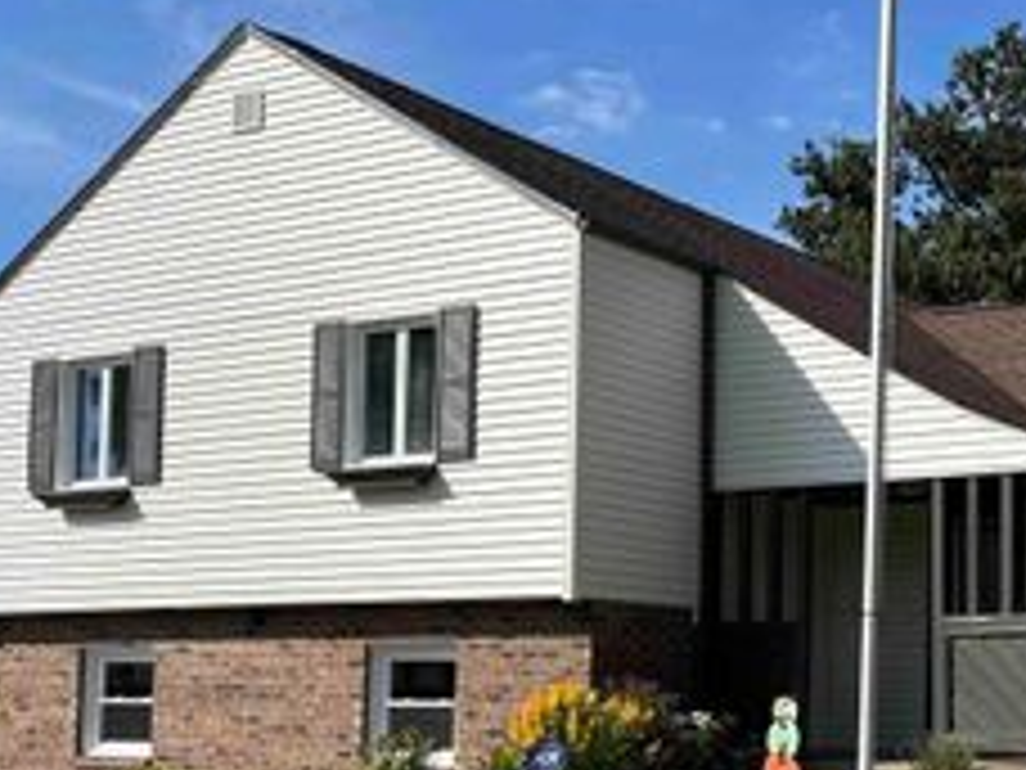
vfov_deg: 25.4
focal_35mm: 57
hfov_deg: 31.2
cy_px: 565
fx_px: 1689
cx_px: 1030
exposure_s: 1/3623
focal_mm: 5.1
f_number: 1.6
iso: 50
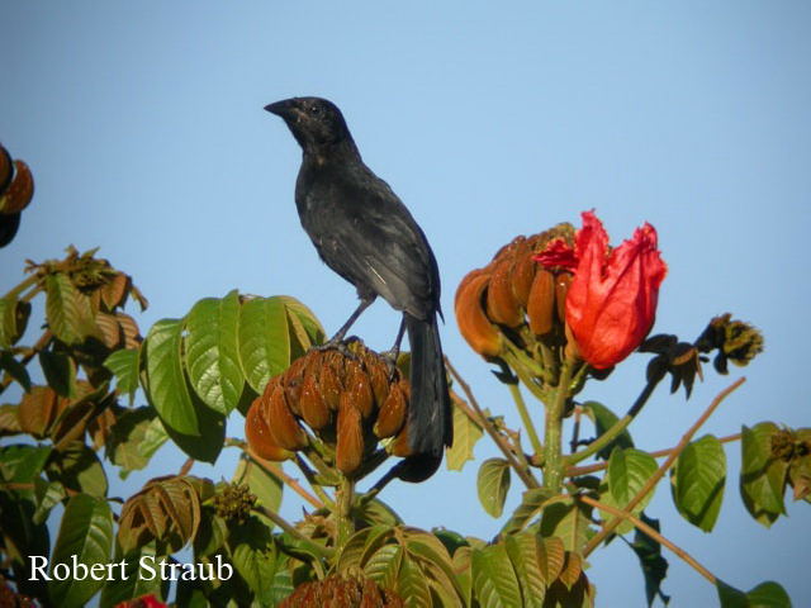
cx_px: 406
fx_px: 2366
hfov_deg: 19.4
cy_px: 304
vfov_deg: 14.6
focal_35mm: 101
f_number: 4
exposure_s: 1/207
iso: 100
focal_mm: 20.9
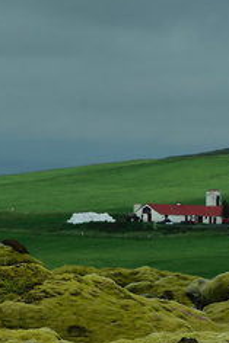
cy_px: 236
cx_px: 105
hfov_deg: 2.6
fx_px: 5112
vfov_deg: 3.9
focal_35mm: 535
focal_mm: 140
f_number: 10
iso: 100
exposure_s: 1/320
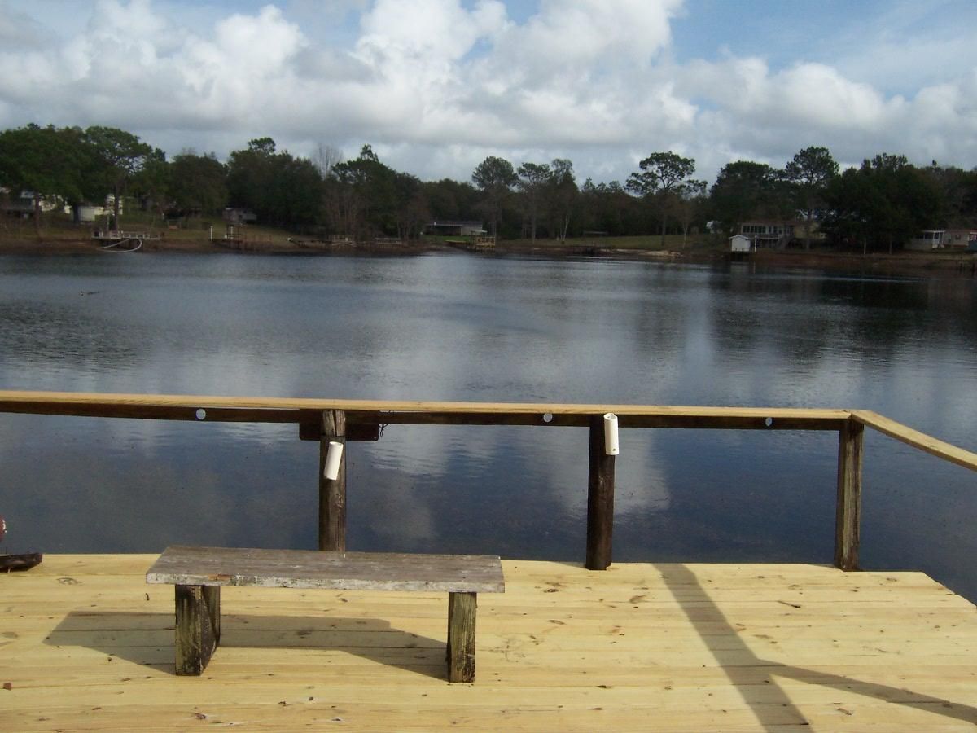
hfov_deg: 55.4
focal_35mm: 33
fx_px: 931
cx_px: 488
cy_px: 366
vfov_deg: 42.9
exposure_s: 1/750
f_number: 5.6
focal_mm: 5.5
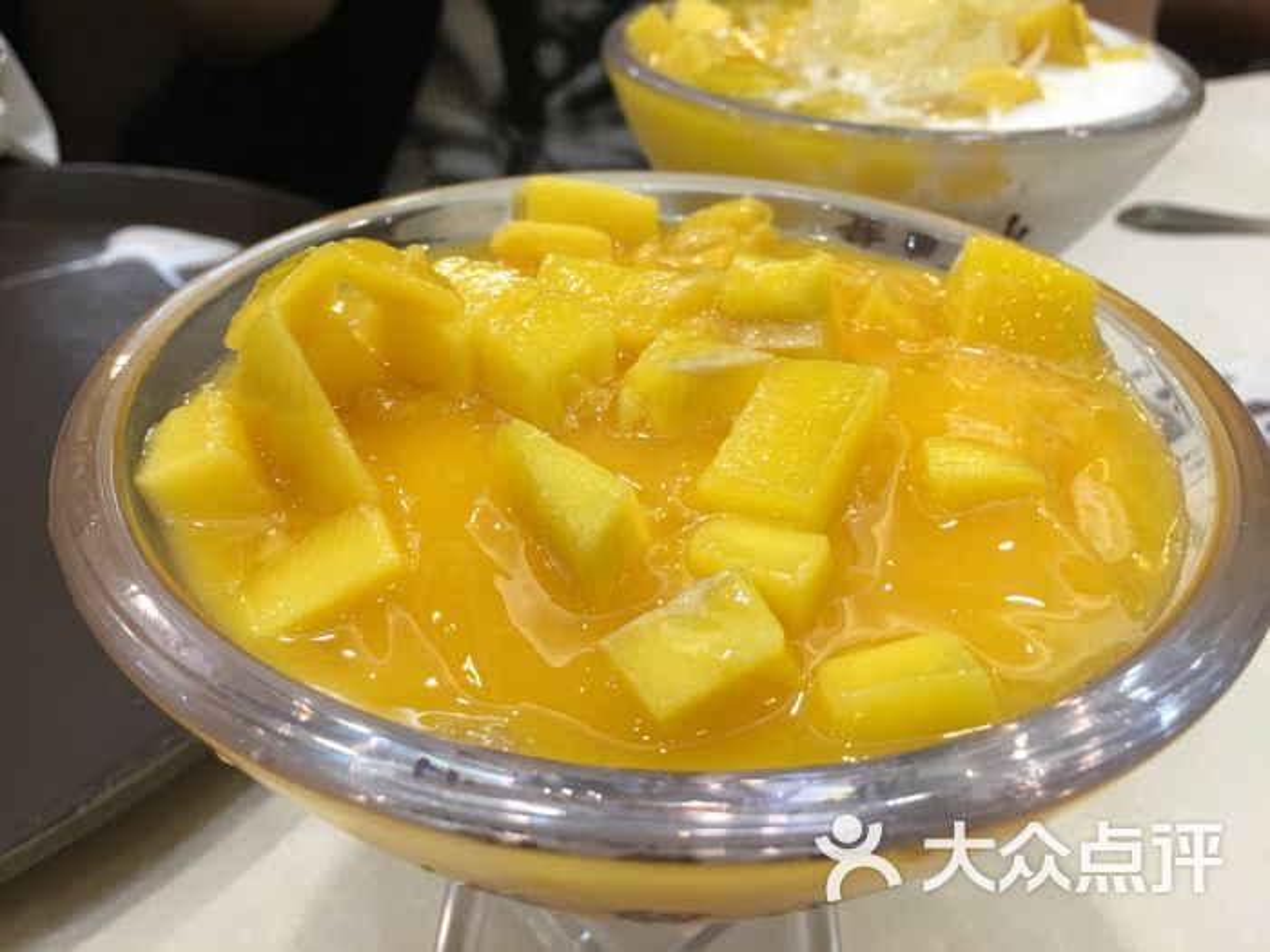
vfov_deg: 48.2
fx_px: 1064
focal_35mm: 29
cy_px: 476
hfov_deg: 61.7
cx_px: 635
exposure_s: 1/17
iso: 40
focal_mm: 4.15
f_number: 2.2
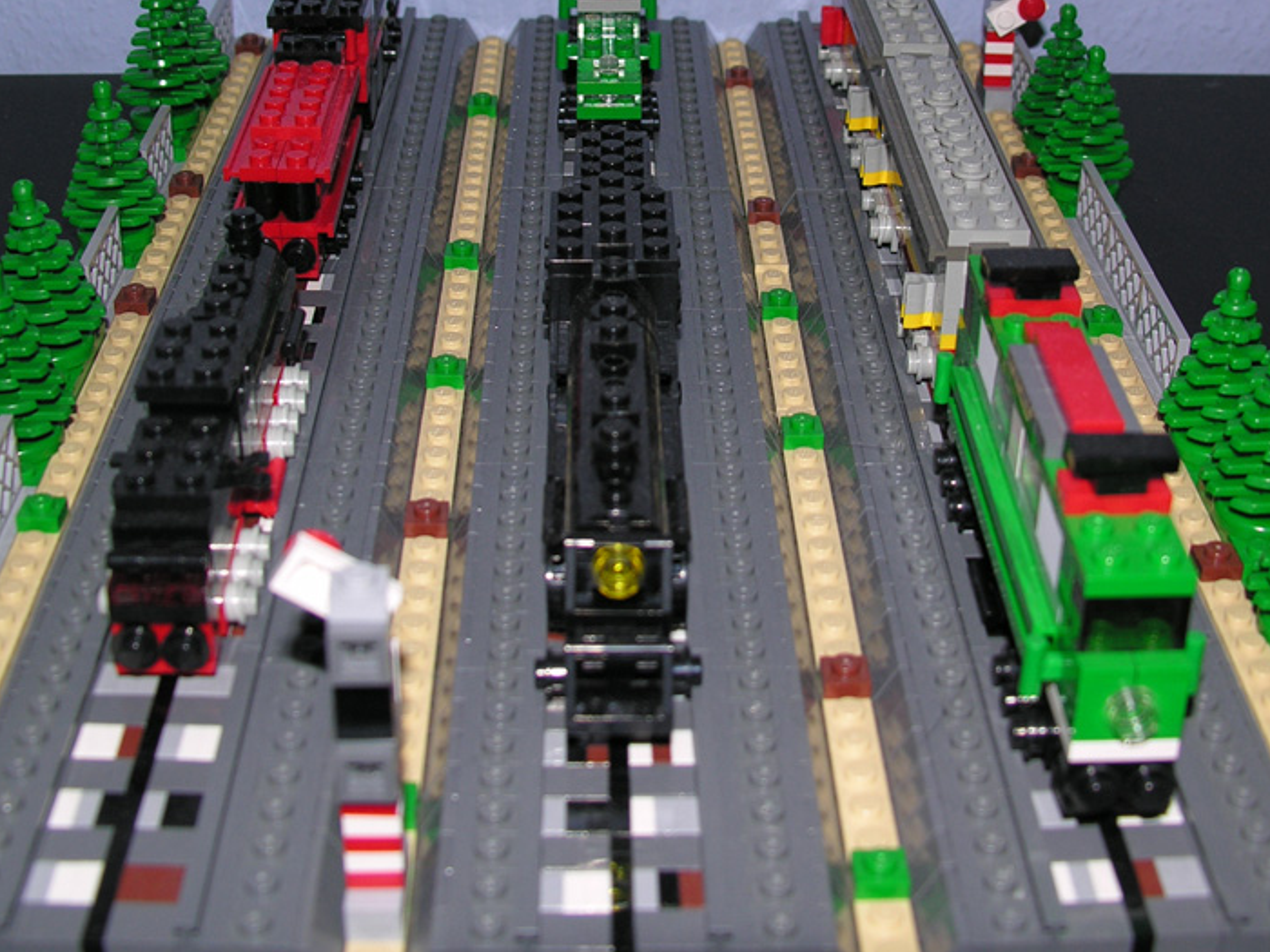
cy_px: 426
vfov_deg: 35.9
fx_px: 1468
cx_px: 620
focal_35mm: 40
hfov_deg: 46.8
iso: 50
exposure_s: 1/60.1
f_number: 2.8
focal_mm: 8.9
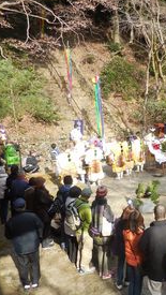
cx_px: 200
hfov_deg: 25.4
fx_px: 328
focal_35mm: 42
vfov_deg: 48.3
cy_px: 139
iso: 125
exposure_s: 1/160
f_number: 3.3
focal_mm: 4.5
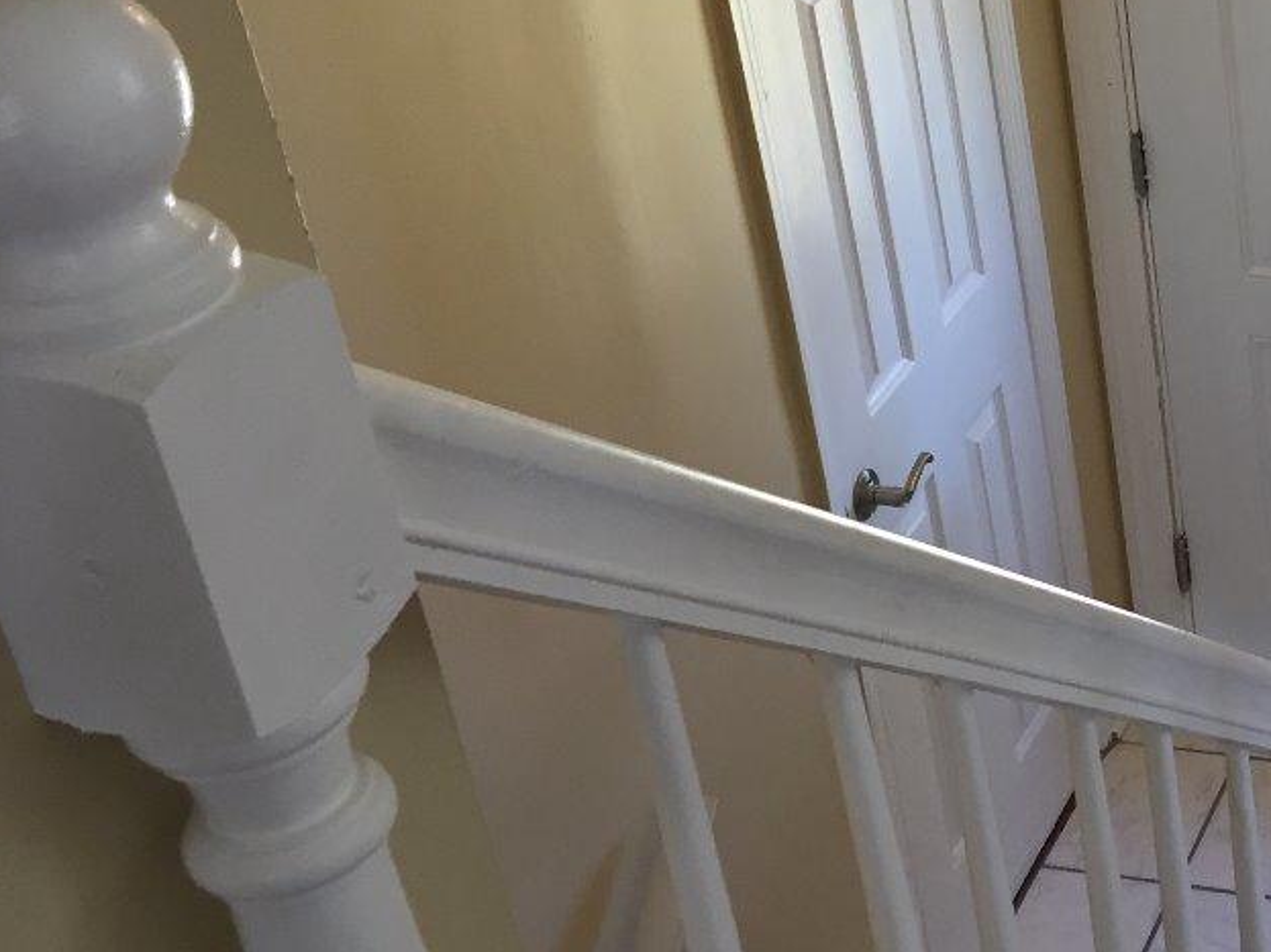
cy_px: 326
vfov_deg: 21.8
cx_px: 1451
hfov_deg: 26.4
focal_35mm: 67
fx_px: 2460
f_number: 2.2
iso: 80
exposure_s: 1/30
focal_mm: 4.15
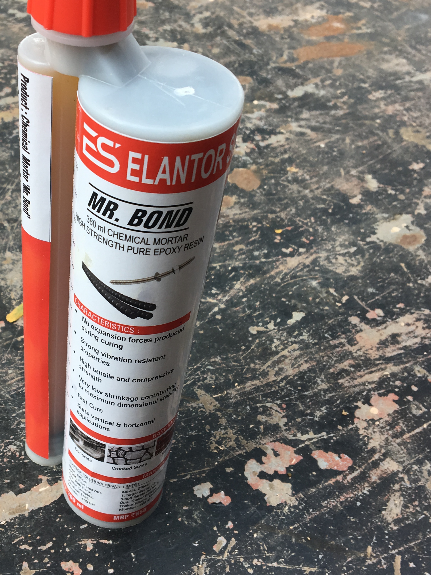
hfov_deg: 31.7
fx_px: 747
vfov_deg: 42.1
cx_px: 112
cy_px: 284
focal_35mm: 45
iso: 25
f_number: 2.2
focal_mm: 4.15
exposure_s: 1/170
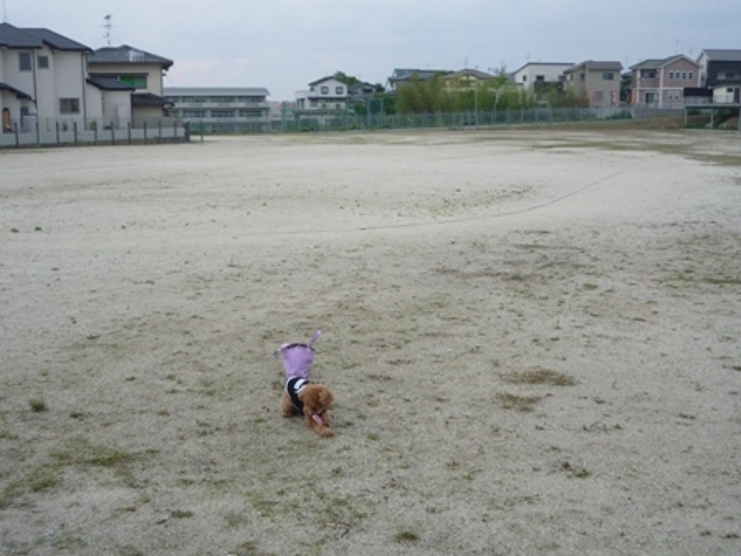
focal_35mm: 42
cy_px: 278
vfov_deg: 34.3
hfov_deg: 44.8
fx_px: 899
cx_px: 370
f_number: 3
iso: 400
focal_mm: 6.9
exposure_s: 1/400
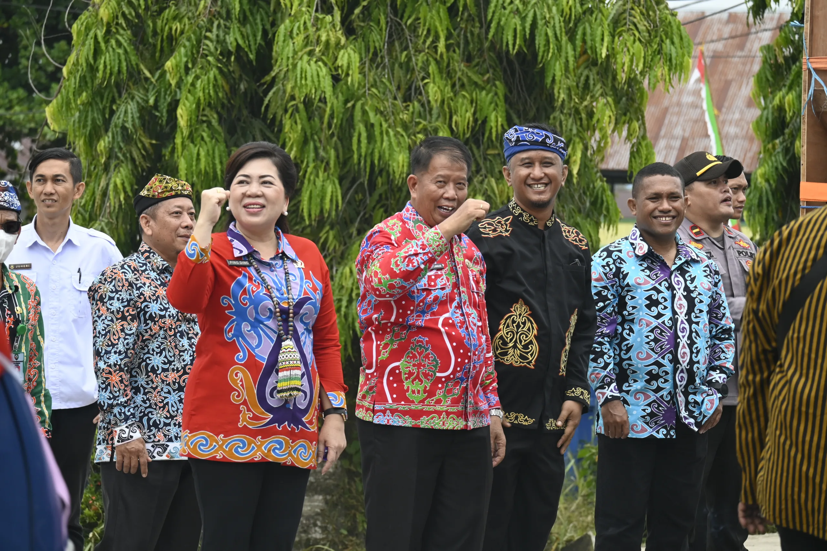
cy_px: 276
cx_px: 414
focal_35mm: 141
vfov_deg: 9.7
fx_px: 3239
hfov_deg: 14.6
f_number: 5
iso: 360
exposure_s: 1/250
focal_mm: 94
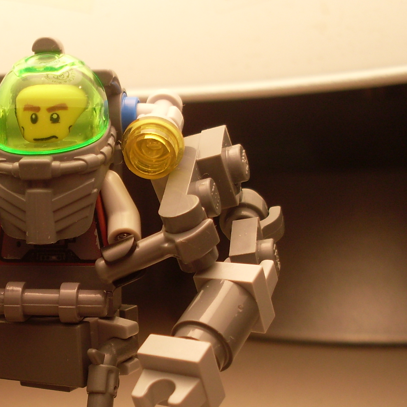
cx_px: 61
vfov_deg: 24.8
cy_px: 284
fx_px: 918
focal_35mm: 69
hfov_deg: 24.5
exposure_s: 1/350
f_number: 2.8
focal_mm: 6.3
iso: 80
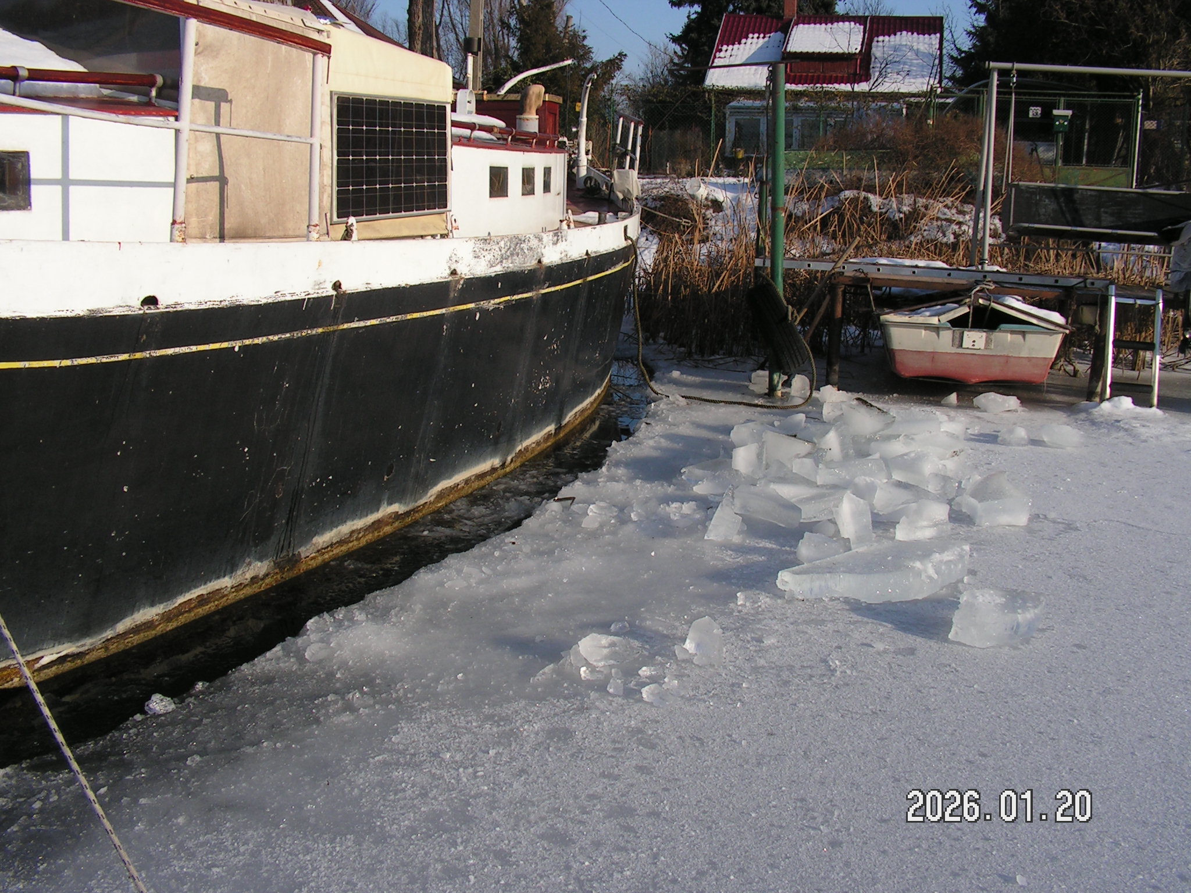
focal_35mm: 36
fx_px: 1239
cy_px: 446
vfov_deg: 39.7
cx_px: 596
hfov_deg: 51.4
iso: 64
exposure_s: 1/800
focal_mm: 6
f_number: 4.8
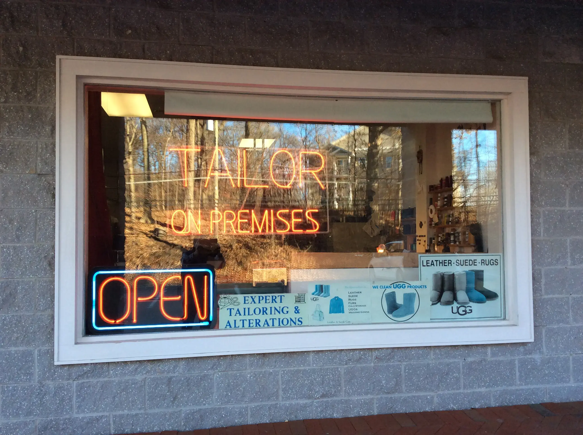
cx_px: 292
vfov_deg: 44.1
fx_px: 538
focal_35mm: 32
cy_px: 218
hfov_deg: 56.9
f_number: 2.4
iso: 50
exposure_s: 1/120
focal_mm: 3.3
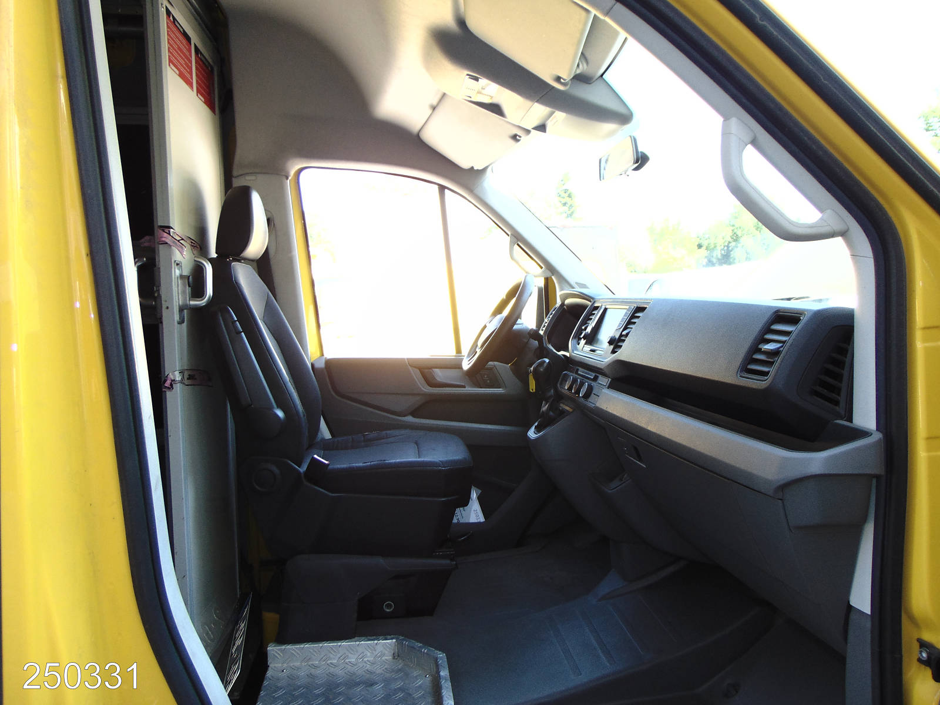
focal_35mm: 25
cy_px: 352
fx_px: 679
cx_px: 470
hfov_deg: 69.4
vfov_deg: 54.9
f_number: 3
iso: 80
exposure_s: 1/60
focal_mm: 4.5
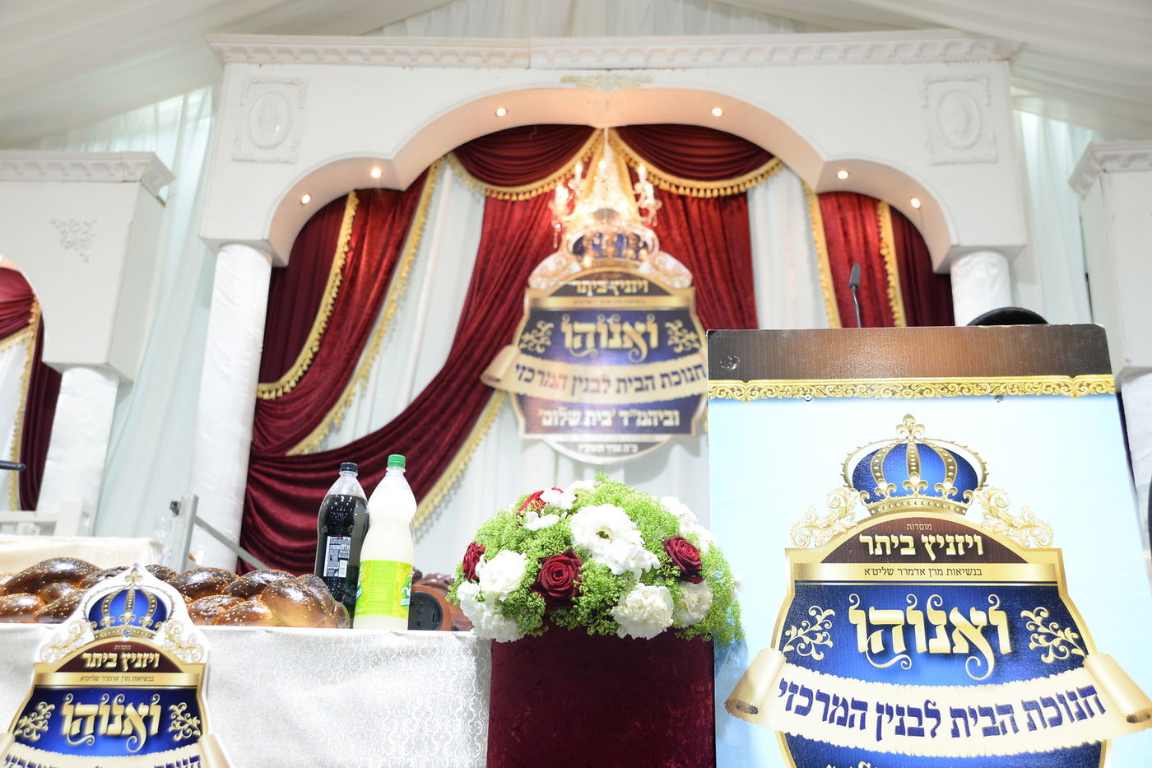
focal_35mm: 38
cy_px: 384
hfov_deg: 50.7
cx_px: 576
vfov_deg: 35.0
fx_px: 1216
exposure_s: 1/80
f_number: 4.5
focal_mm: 38
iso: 1000
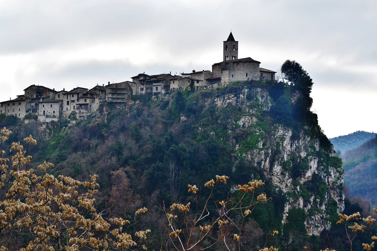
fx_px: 1099
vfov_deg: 13.0
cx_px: 188
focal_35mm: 105
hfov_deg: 19.5
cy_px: 126
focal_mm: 70
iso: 200
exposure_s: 1/640
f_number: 6.3
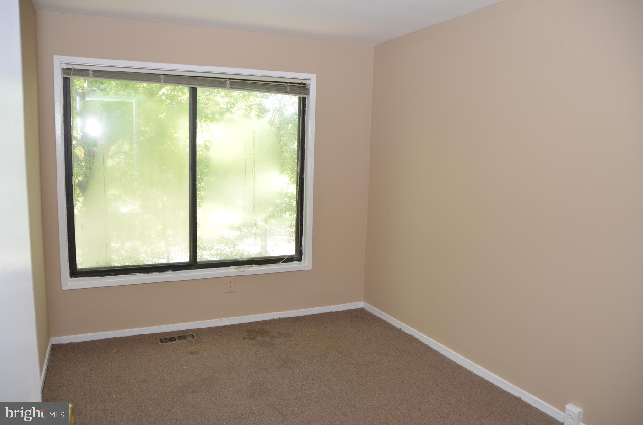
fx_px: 481
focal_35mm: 27
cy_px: 212
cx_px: 322
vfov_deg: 47.7
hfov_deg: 67.5
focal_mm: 18
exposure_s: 1/60
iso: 280
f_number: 4
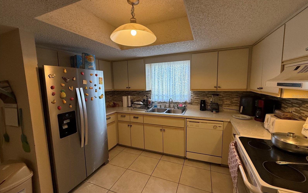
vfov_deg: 74.8
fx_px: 126
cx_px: 155
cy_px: 96
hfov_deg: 101.5
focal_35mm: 15
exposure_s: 1/120
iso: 250
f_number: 2.2
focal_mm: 2.22
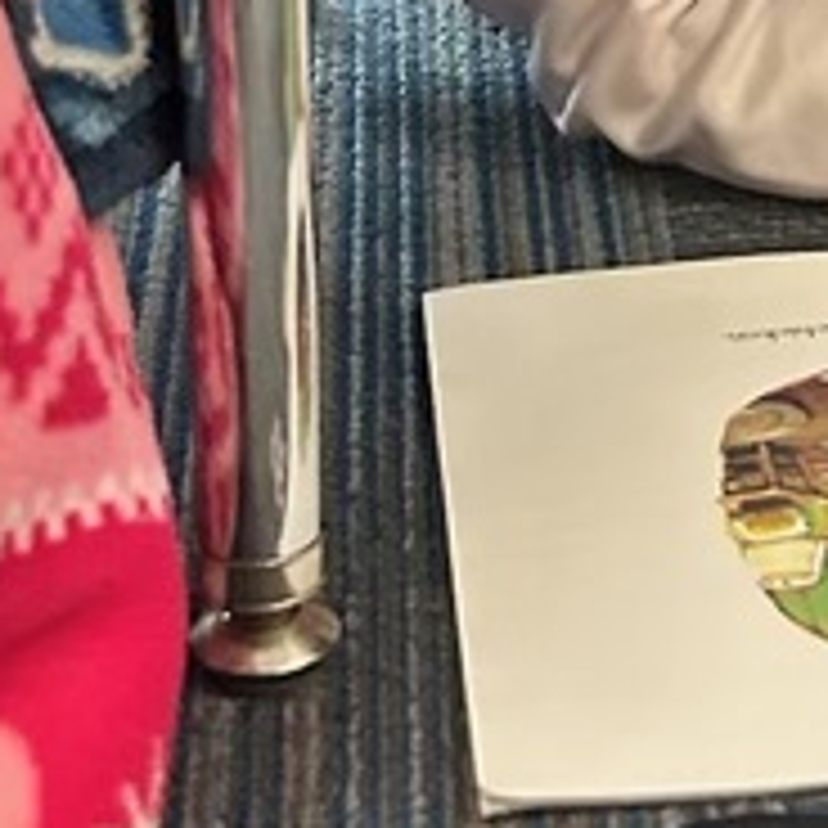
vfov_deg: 13.0
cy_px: -346
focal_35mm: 128
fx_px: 3464
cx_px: 810
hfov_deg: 13.5
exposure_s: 1/38
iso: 500
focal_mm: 5.7
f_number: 1.5
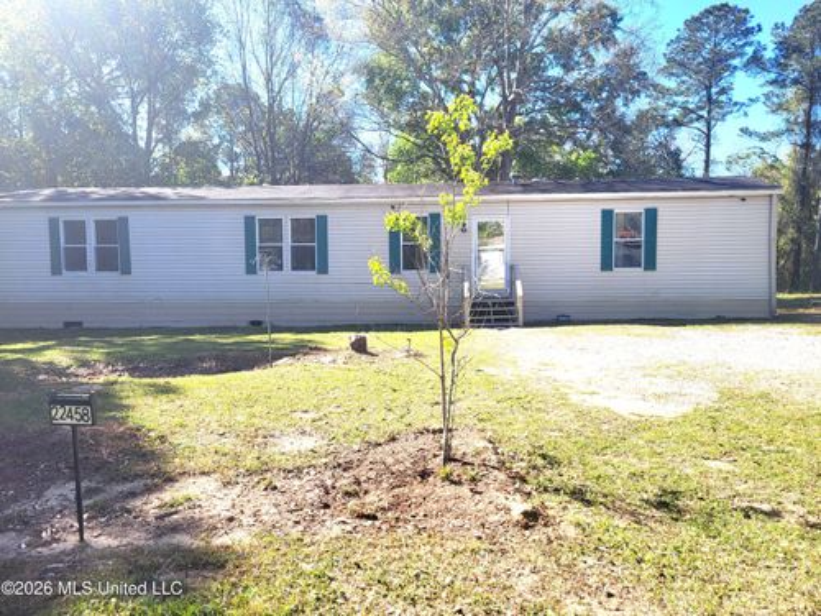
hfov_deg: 67.3
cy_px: 308
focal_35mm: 26
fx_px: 617
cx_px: 410
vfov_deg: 53.1
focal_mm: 5.4
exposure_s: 1/1070
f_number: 1.8
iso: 40
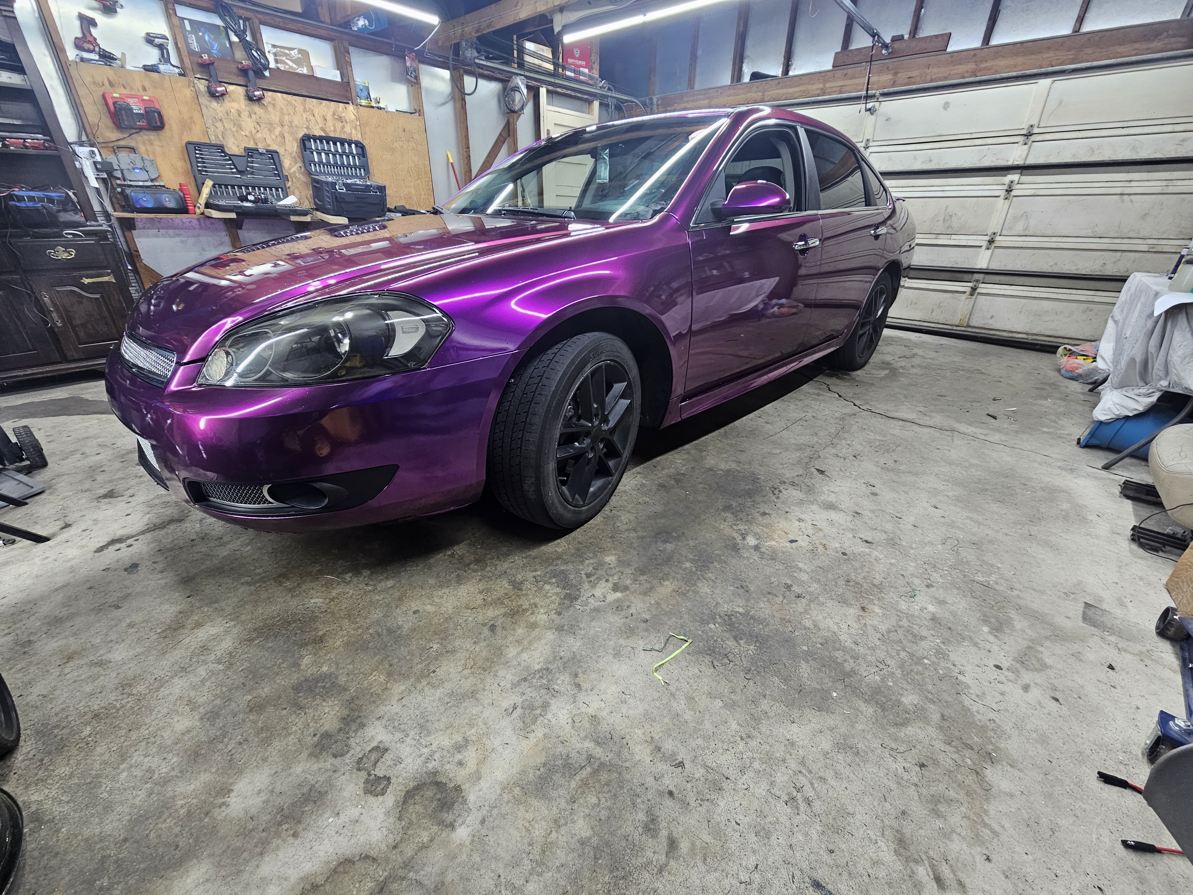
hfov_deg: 106.2
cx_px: 596
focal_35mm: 13
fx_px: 448
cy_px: 448
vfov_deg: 89.9
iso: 125
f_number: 2.2
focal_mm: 2.2
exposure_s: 1/60
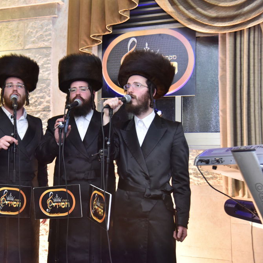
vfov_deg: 32.8
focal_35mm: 52
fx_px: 447
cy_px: 131
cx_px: 63
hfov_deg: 32.1
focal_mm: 40
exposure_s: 1/250
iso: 2000
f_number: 4
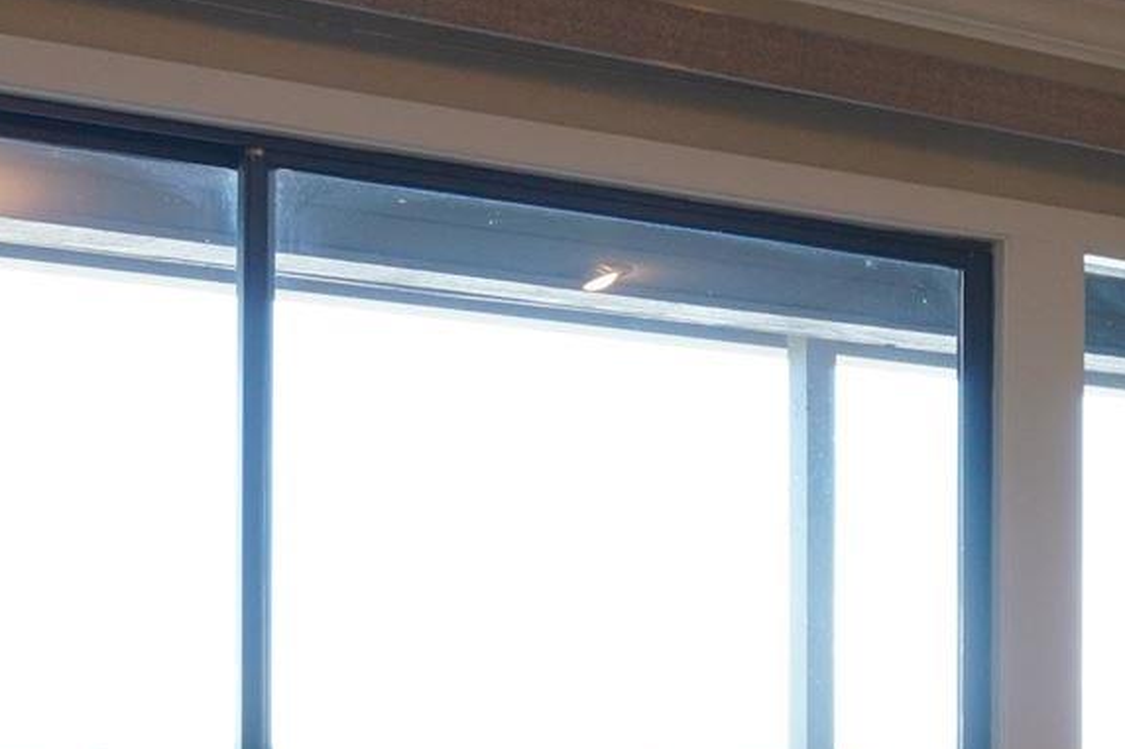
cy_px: 807
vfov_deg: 15.5
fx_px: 2687
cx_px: 1084
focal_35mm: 86
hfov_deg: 22.8
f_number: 7.1
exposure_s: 1/40
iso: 400
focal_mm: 16
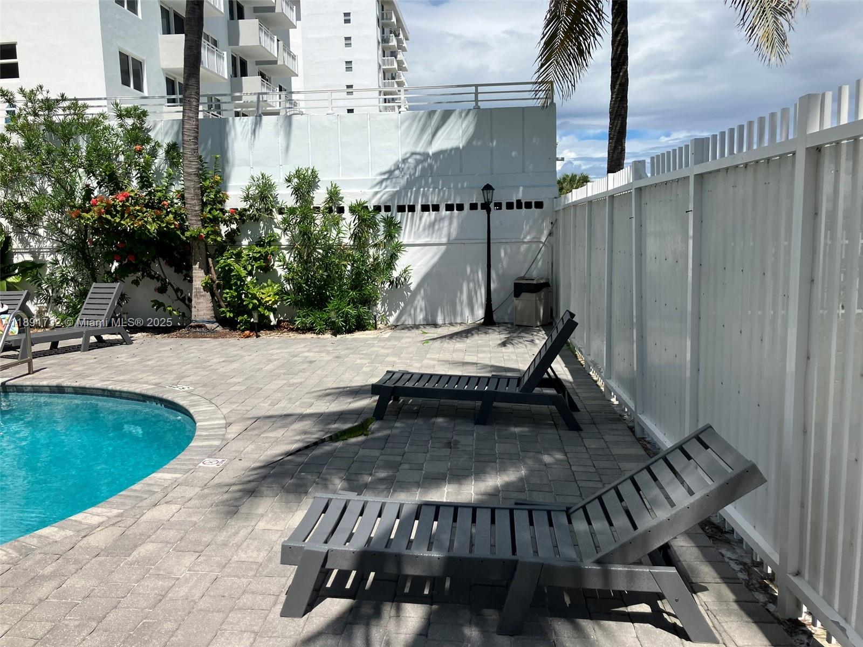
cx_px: 432
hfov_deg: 63.4
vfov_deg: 49.7
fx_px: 698
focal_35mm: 28
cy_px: 324
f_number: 1.8
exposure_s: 1/3040
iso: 32
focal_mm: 3.99
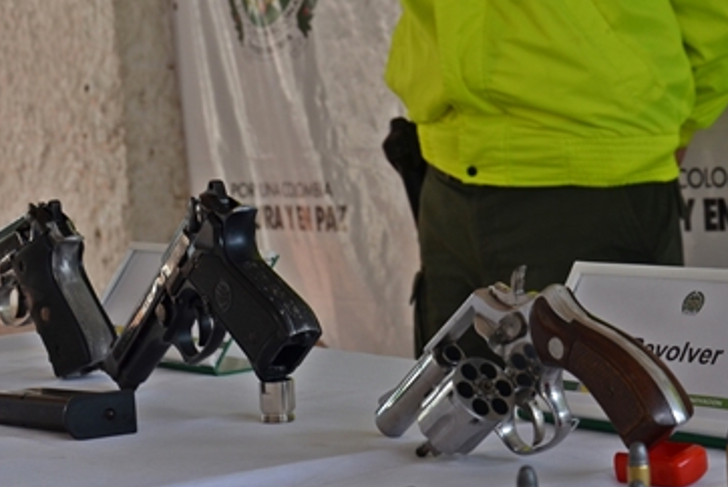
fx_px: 1396
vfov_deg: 19.7
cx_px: 436
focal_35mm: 69
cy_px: 310
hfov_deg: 29.1
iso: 250
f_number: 5.6
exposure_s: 1/125
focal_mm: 26
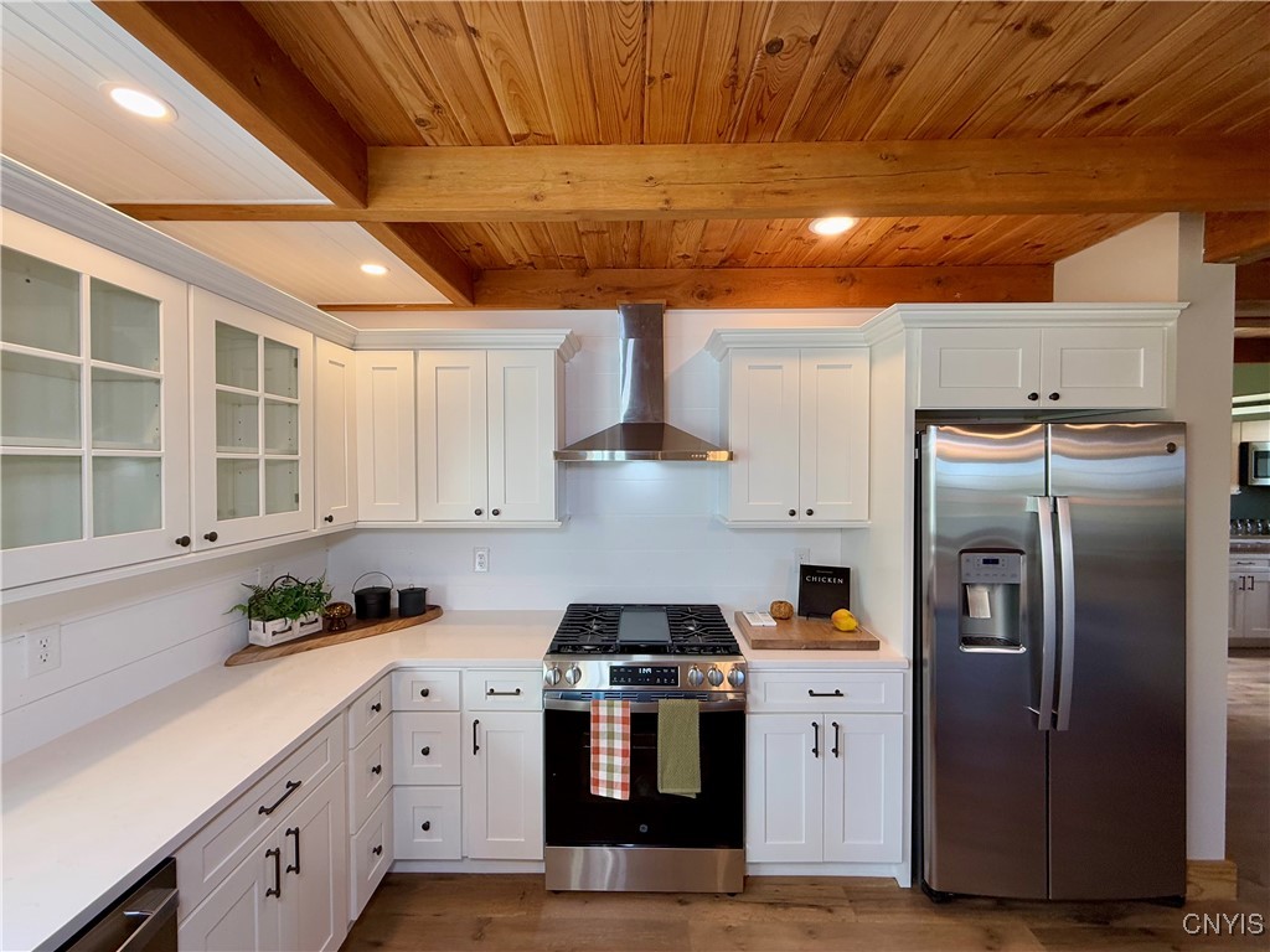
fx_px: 514
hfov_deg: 102.1
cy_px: 476
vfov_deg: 85.7
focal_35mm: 14
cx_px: 635
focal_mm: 2.22
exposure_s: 1/120
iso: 80
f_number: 2.2
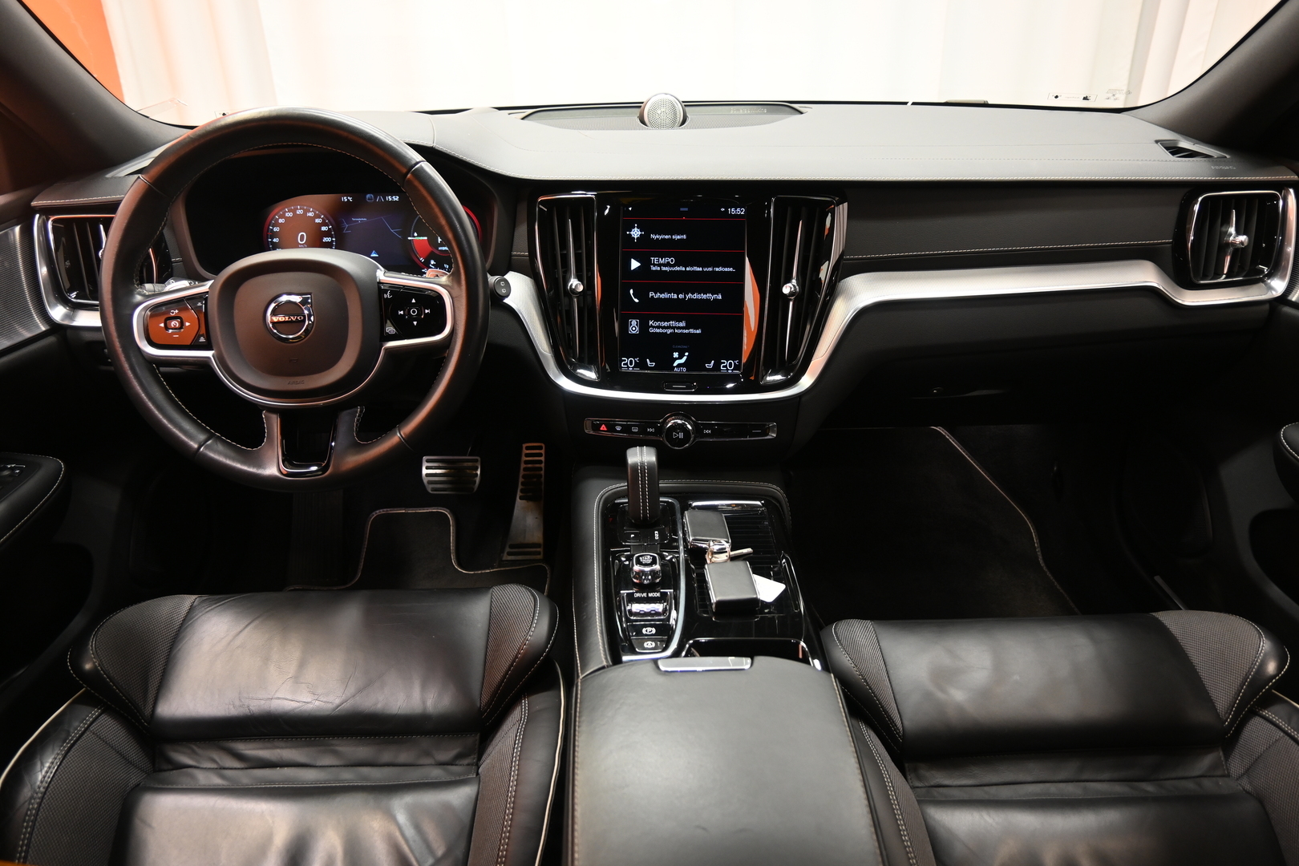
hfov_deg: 73.7
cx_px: 650
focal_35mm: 24
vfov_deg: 53.1
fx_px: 866
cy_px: 433
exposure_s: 1/25
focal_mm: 16
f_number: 3.5
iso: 720
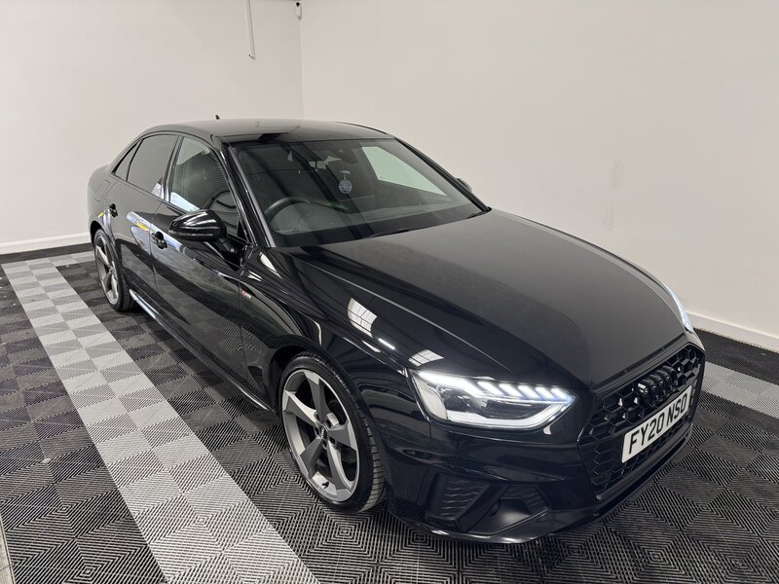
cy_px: 292
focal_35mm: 24
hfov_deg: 71.6
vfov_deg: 56.8
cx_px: 390
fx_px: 540
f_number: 1.78
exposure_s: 1/50
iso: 160
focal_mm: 6.76
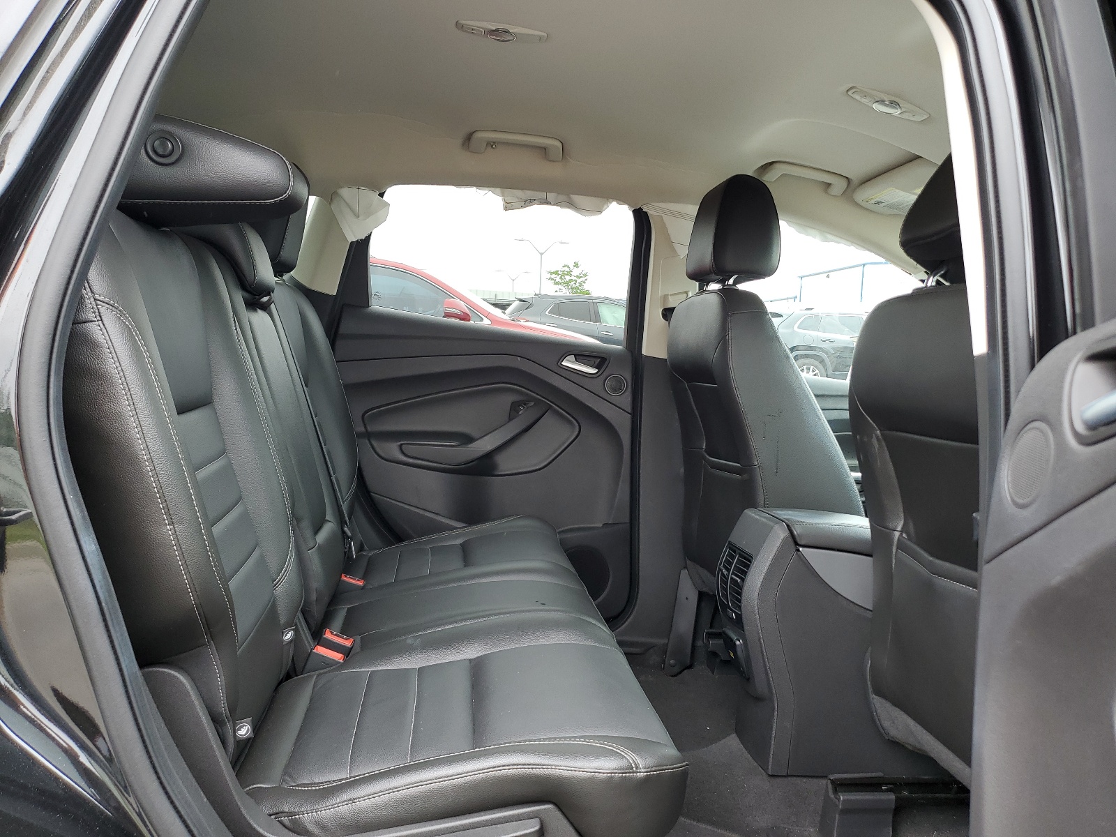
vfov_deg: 53.1
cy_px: 418
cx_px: 558
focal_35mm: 26
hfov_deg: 67.3
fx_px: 838
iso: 50
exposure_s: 1/175
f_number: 1.5
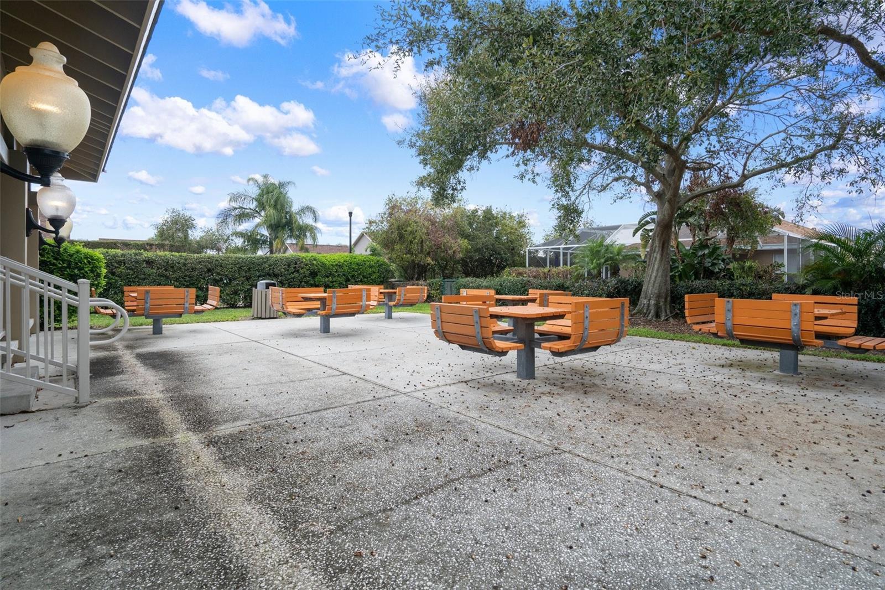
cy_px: 295
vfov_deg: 67.4
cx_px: 442
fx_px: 442
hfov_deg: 90.0
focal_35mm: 18
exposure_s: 1/30
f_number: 8
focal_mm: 18
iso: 320
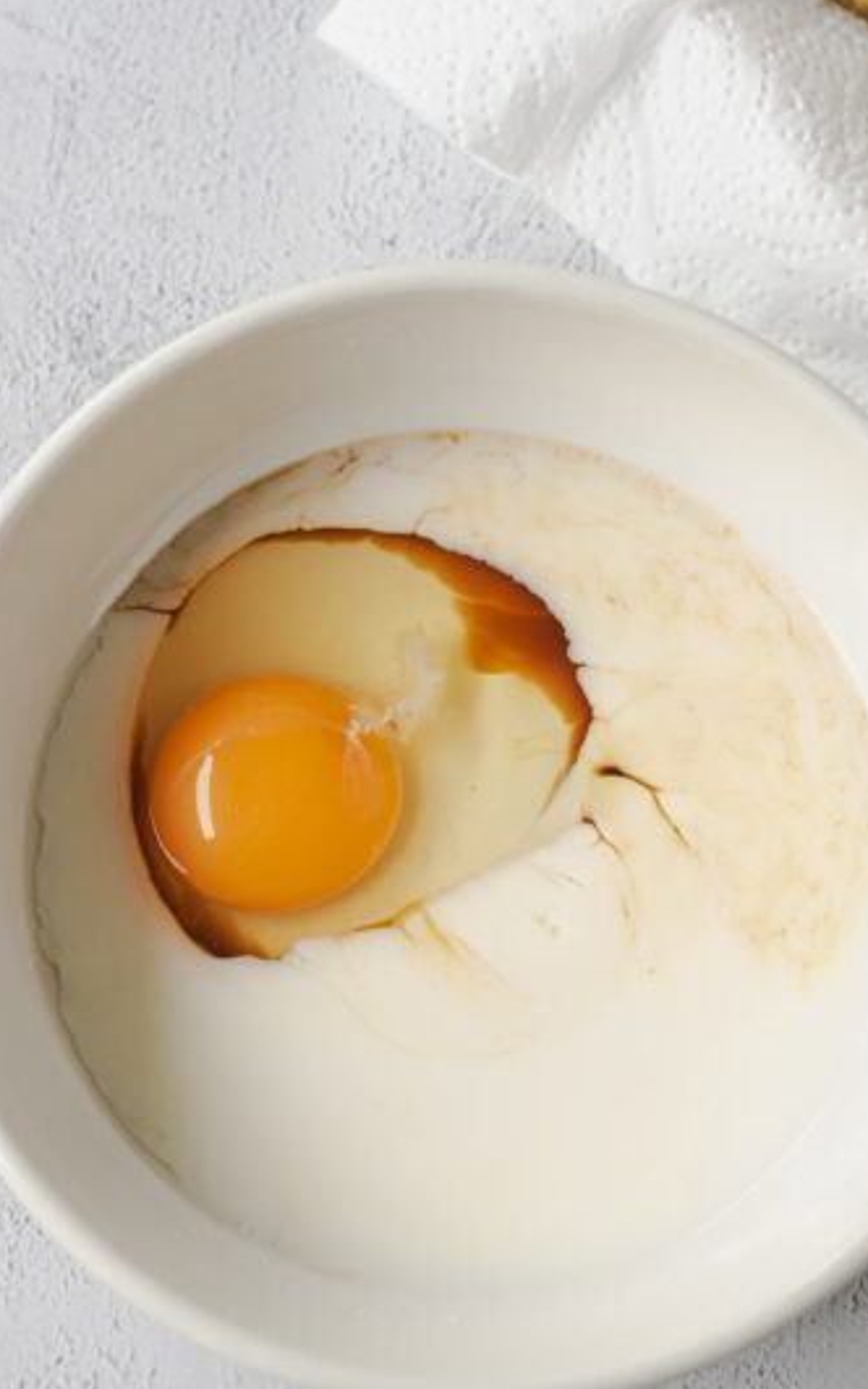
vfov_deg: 28.6
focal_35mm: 72
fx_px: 2724
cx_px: 433
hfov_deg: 18.1
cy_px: 717
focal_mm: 50
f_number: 5.6
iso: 250
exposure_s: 1/13
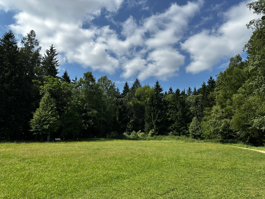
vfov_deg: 56.8
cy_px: 100
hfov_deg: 71.6
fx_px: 184
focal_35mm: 24
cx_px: 132
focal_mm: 6.86
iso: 80
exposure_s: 1/5525
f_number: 1.78
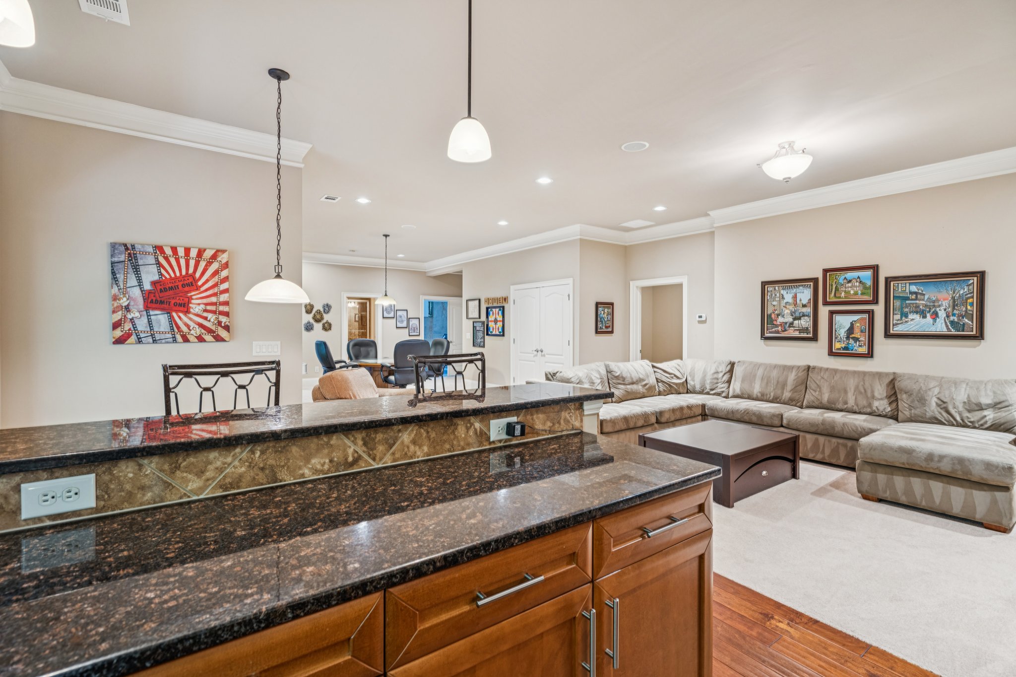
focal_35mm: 16
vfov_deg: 73.7
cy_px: 338
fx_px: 451
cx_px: 508
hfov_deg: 96.7
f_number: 5.6
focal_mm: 16
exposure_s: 1/10
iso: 400
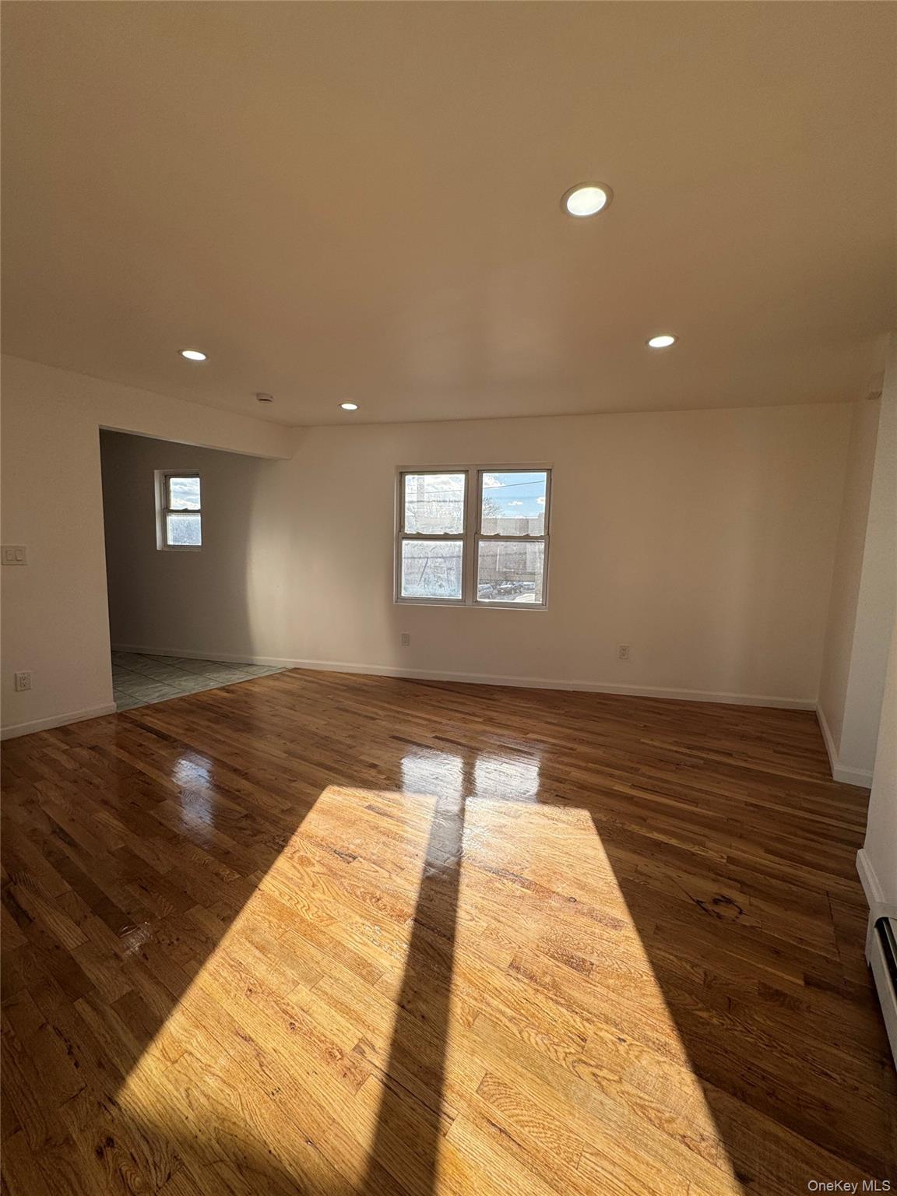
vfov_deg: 102.1
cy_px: 598
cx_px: 448
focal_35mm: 14
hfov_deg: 85.7
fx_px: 484
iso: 40
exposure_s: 1/605
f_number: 2.2
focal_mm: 2.22
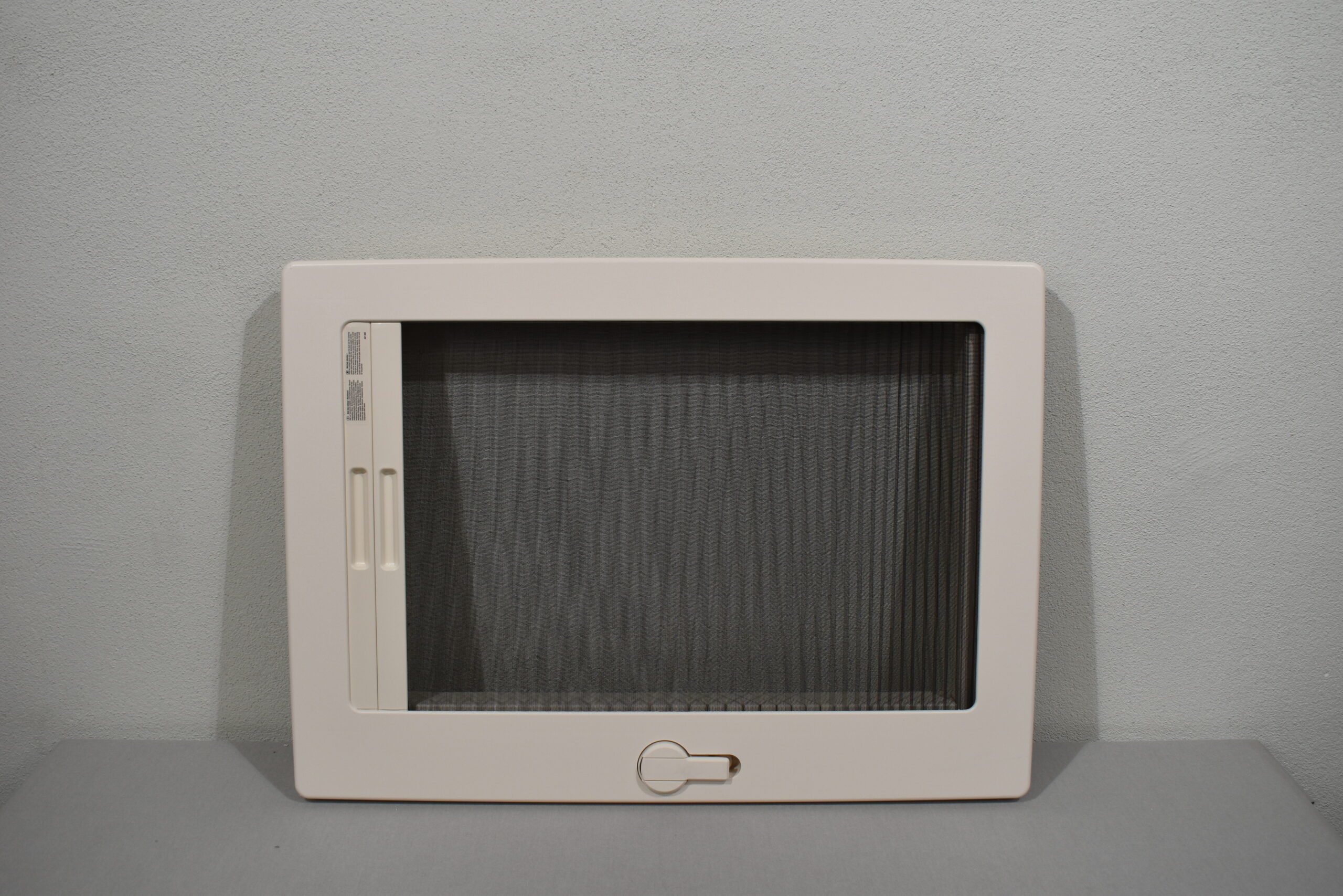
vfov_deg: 38.4
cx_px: 672
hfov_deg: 55.1
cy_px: 448
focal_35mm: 34
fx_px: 1287
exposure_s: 1/125
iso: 320
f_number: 5.6
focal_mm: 23
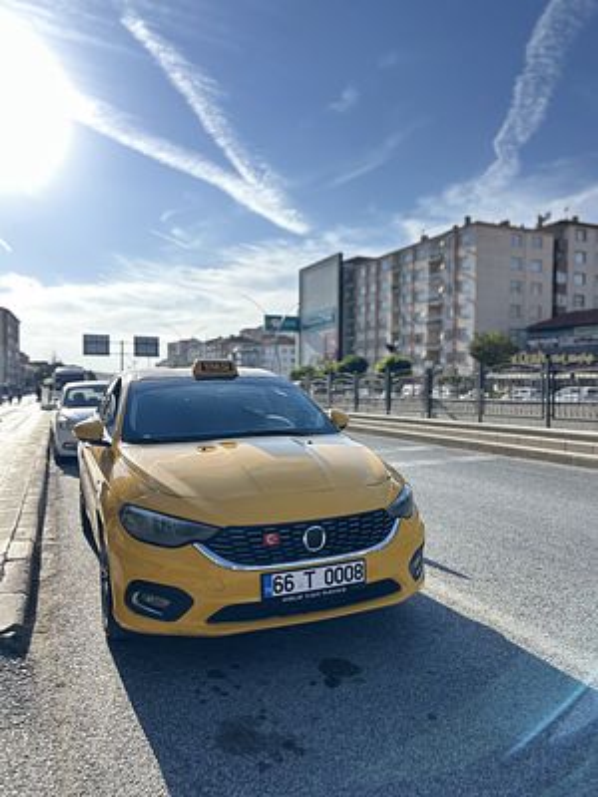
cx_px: 299
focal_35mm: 26
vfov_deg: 67.3
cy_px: 398
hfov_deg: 53.1
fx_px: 599
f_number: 1.5
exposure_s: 1/1808
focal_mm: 5.7
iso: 50
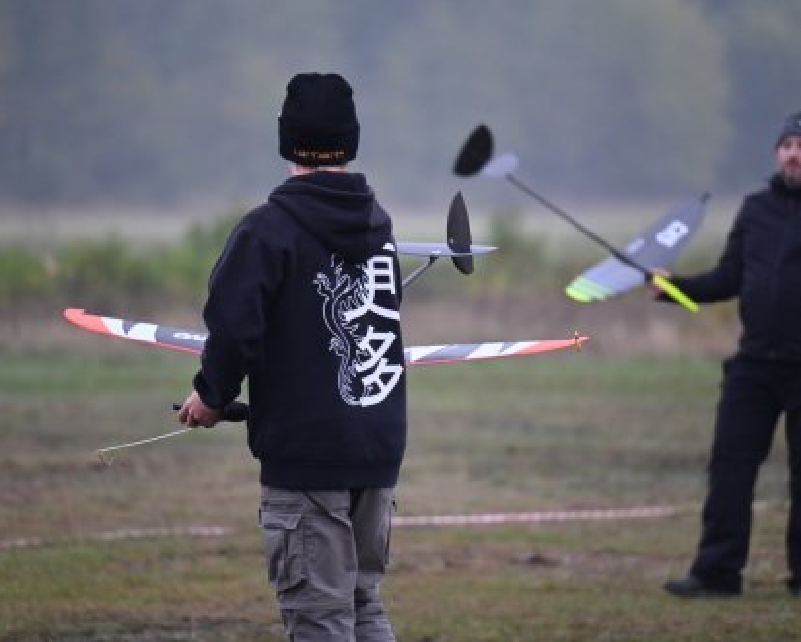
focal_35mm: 453
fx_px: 10744
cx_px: 396
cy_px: 321
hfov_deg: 4.3
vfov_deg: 3.4
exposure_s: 1/400
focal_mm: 400
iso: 1250
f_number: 6.3
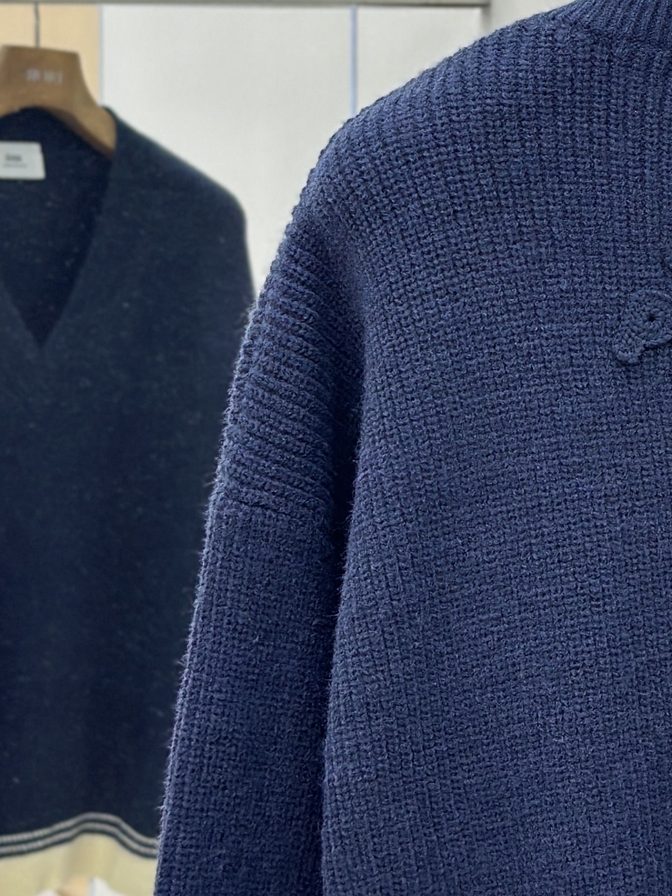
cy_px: 156
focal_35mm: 120
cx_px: 837
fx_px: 3106
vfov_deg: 16.3
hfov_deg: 12.0
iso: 80
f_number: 1.78
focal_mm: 6.86
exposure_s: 1/235
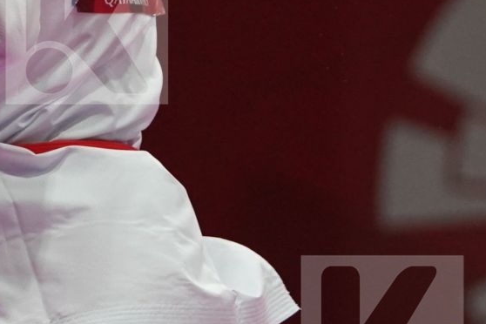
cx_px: -208
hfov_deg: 2.3
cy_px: 25
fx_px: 12068
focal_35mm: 894
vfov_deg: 1.5
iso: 2500
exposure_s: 1/1000
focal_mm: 185
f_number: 4
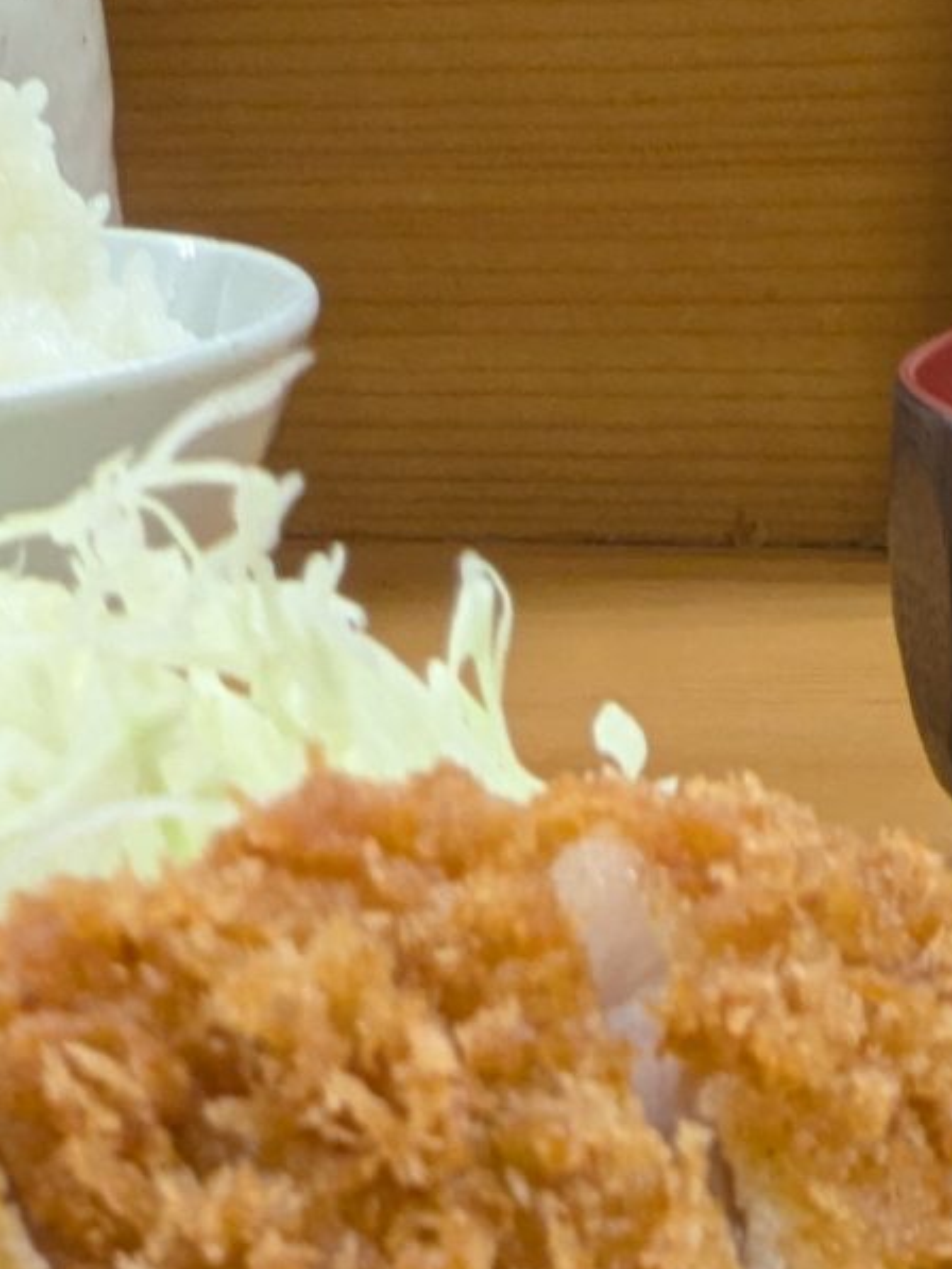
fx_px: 2199
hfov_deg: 24.4
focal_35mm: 60
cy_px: 2026
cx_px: 476
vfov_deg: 23.7
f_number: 2.2
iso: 53
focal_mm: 1.83
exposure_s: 1/25
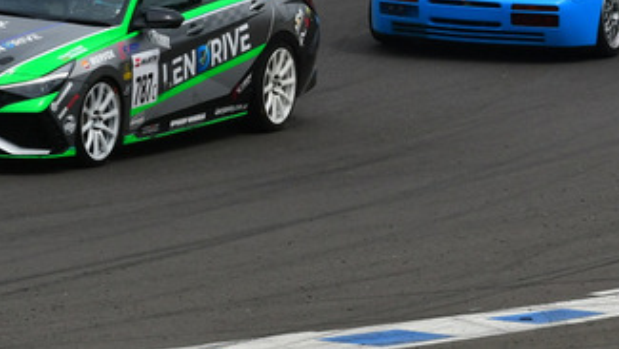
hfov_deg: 2.4
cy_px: -156
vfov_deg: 1.4
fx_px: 14612
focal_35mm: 890
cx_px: 495
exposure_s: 1/640
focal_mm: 230
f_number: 11
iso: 400
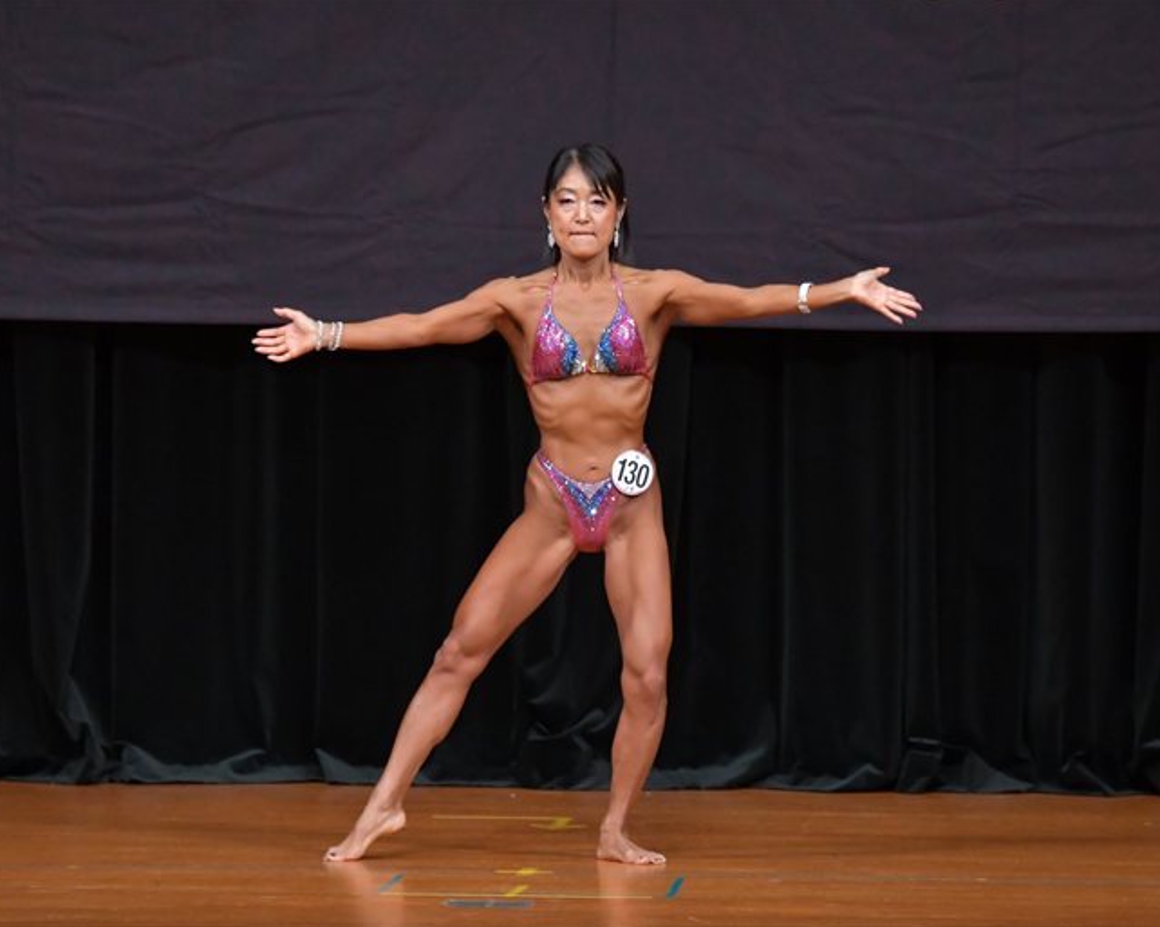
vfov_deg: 4.8
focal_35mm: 323
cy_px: 463
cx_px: 557
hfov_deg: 6.0
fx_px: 11084
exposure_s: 1/400
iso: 4000
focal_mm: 190
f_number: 5.6
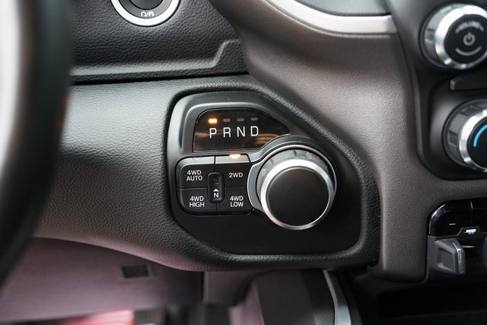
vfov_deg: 29.3
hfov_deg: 42.7
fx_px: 622
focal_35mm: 46
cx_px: 244
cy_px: 162
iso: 1600
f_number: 4
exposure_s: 1/60
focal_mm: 46
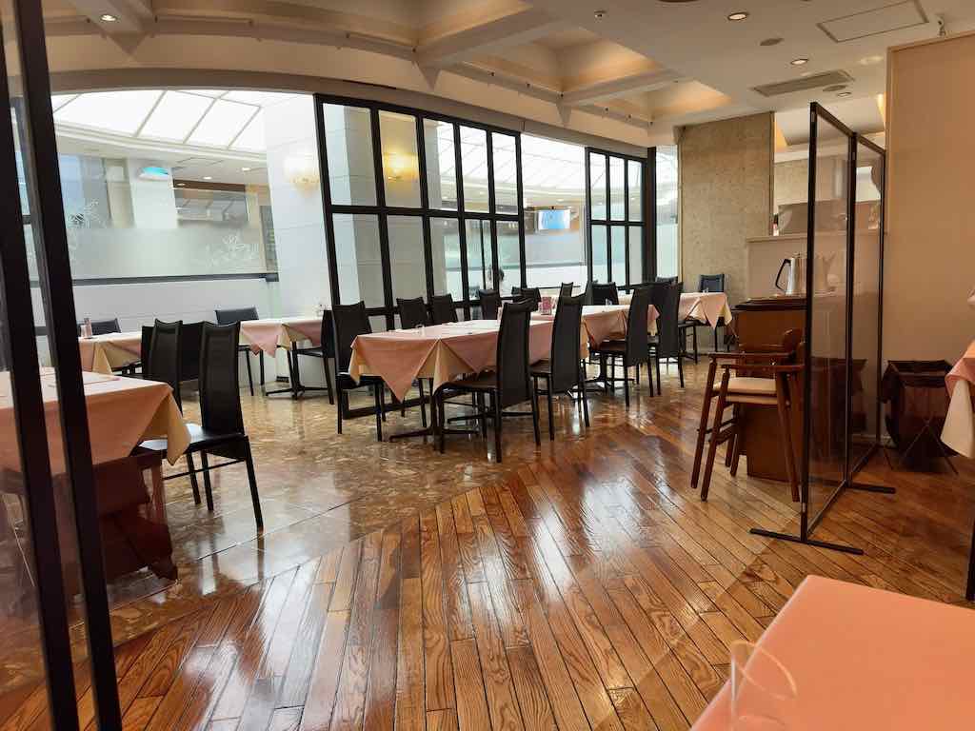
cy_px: 366
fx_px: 676
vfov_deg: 56.8
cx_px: 488
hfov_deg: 71.6
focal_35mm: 24
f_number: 1.78
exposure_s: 1/50
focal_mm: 6.76
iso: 125
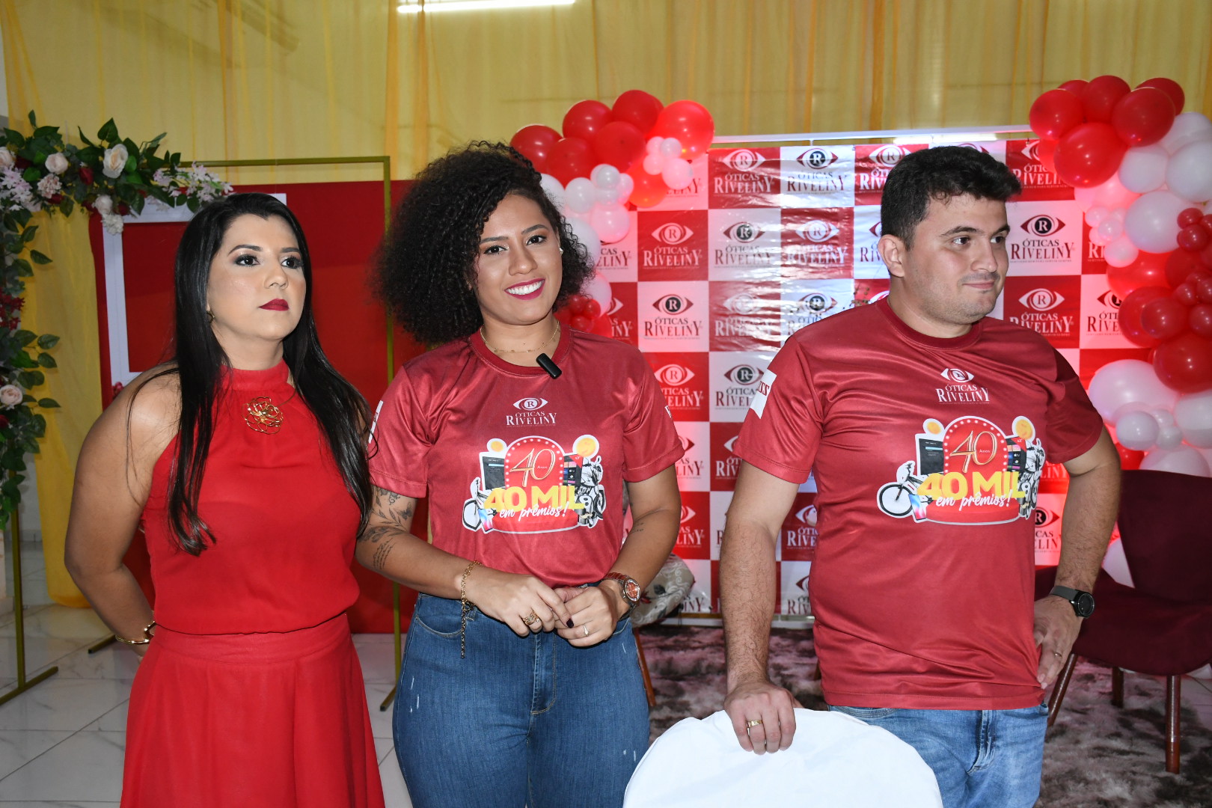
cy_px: 404
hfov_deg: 55.8
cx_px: 606
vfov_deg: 38.9
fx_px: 1145
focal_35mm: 34
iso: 1600
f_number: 5
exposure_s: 1/125
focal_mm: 23
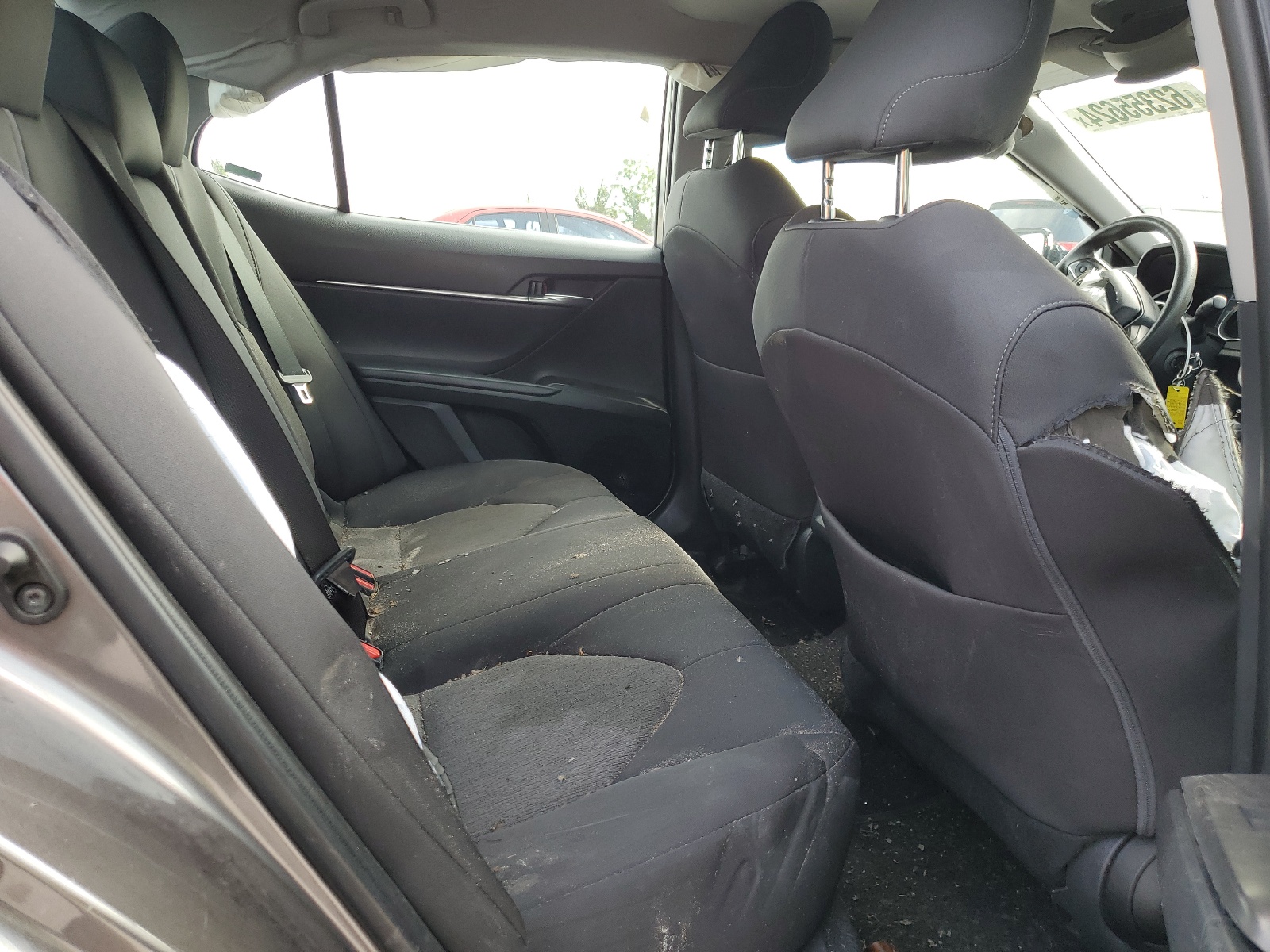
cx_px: 635
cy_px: 476
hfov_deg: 67.3
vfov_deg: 53.1
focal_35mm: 26
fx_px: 954
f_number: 1.5
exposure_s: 1/133
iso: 50
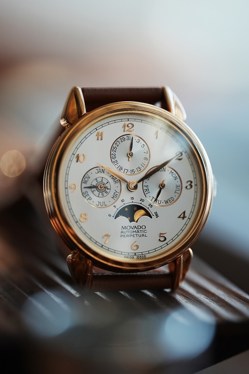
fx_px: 1089
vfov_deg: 19.5
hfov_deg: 13.0
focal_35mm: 105
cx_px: 124
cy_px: 187
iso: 640
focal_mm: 105
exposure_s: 1/250
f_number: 2.8
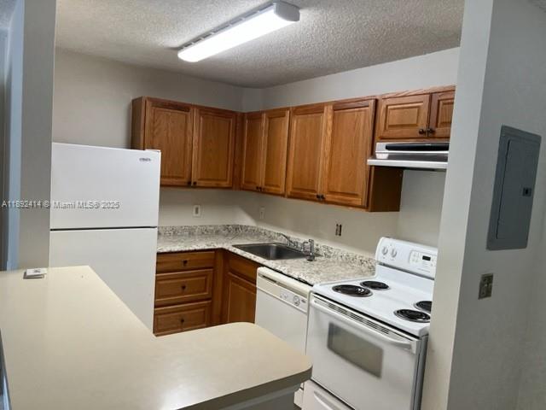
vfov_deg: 53.1
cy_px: 205
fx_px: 410
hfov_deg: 67.3
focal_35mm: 26
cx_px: 273
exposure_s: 1/120
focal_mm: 5.7
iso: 100
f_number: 1.5
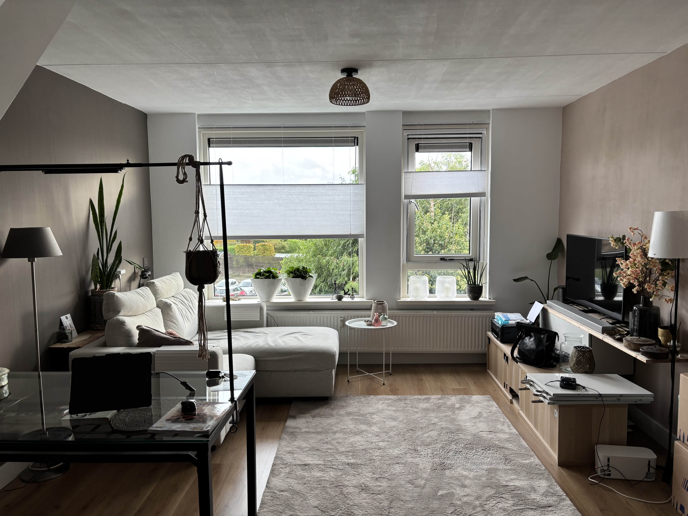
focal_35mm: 26
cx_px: 344
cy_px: 258
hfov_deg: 67.3
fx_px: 517
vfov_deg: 53.1
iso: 80
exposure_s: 1/121
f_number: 1.6
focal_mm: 6
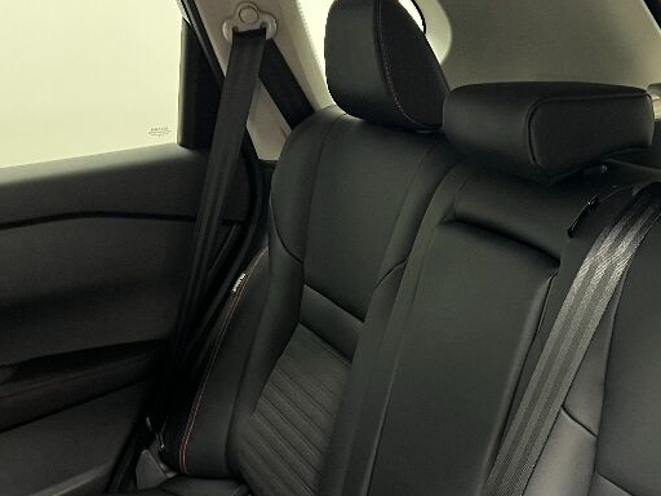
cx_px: 476
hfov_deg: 36.2
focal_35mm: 52
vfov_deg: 27.2
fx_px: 993
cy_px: 433
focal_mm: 5.7
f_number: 1.5
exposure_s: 1/30
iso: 640
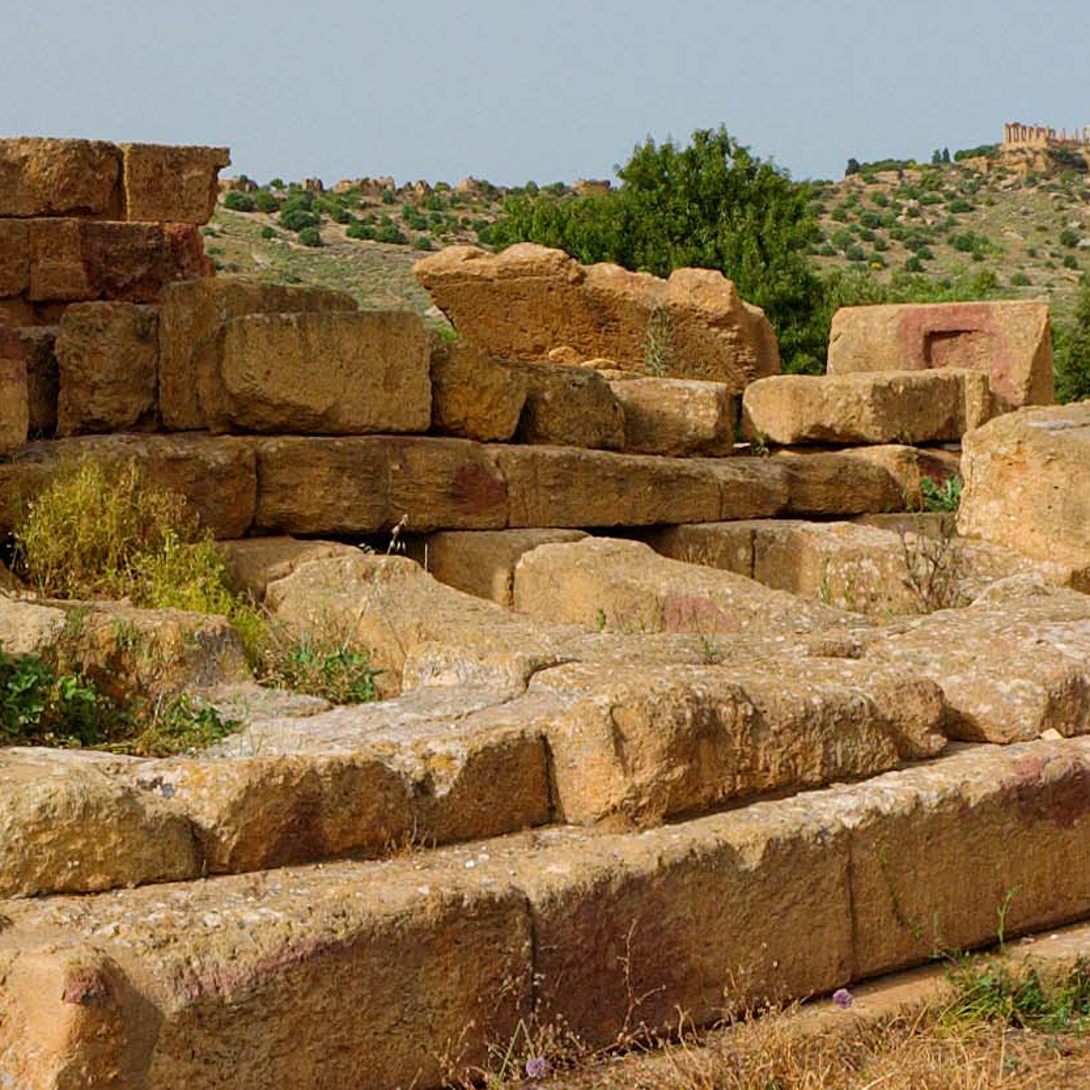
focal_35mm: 85
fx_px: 3035
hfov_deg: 20.1
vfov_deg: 20.3
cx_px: 216
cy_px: 317
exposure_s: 1/90
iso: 100
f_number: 9.5
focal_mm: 13
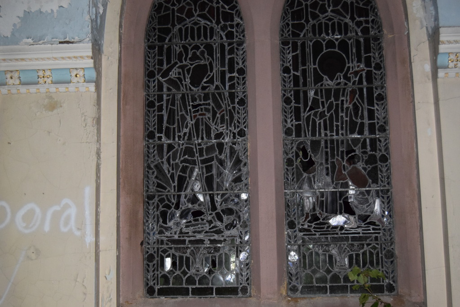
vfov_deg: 29.9
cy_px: 154
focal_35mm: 45
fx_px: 575
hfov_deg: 43.6
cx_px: 230
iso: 3200
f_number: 4.2
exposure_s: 1/60
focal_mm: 30
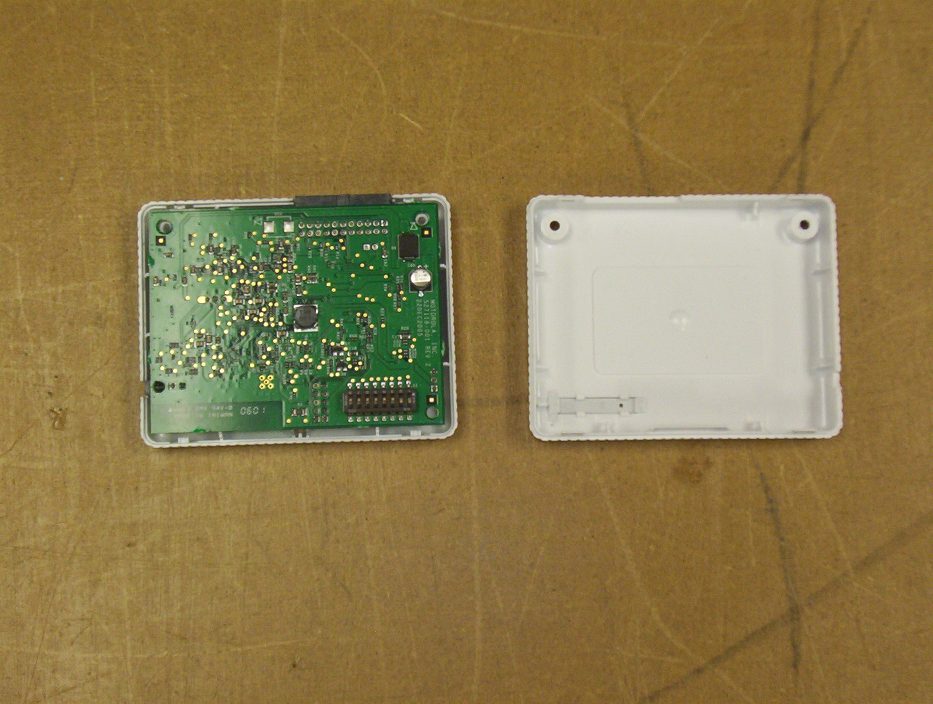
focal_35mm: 64
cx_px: 466
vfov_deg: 23.0
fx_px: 1729
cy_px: 352
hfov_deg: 30.2
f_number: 3.54
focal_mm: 9.98
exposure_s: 1/46.6
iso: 140
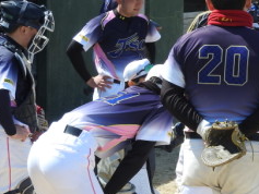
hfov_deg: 14.0
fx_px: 1041
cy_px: 97
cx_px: 243
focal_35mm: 139
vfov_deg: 10.7
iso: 100
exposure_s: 1/500
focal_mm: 9.9
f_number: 4
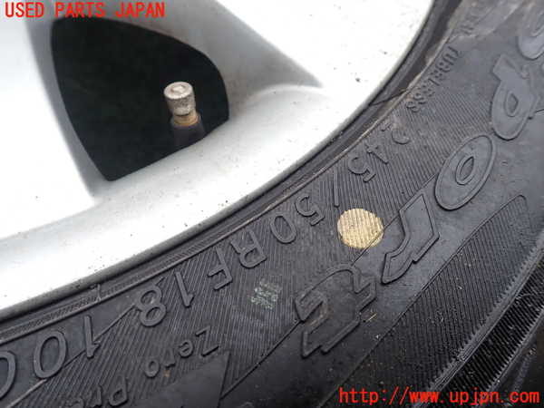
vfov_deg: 54.9
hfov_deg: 69.4
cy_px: 204
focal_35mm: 25
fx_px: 393
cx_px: 272
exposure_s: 1/125
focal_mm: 4.5
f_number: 2.8
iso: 100
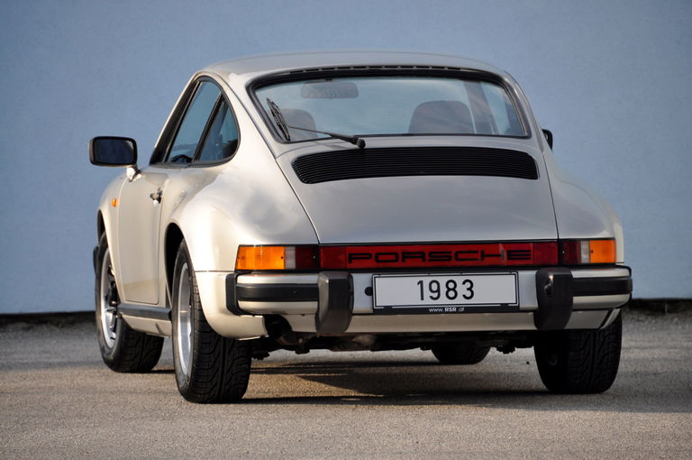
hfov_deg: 7.4
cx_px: 346
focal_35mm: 278
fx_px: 5327
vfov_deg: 4.9
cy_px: 230
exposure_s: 1/320
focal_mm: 185
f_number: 6
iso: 500
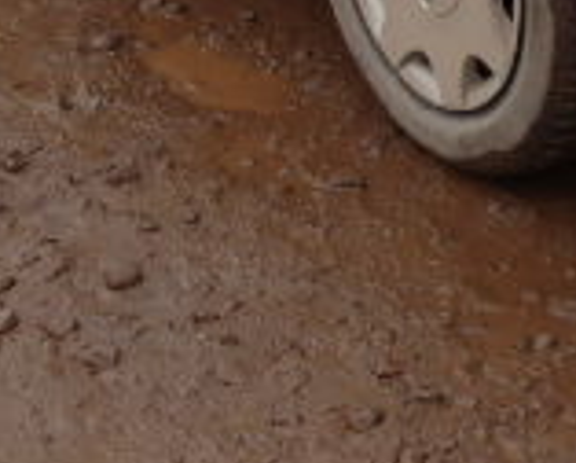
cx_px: 693
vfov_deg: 9.3
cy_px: -360
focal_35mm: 159
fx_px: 2714
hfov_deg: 11.9
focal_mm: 7.3
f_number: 4.7
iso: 200
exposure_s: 1/40
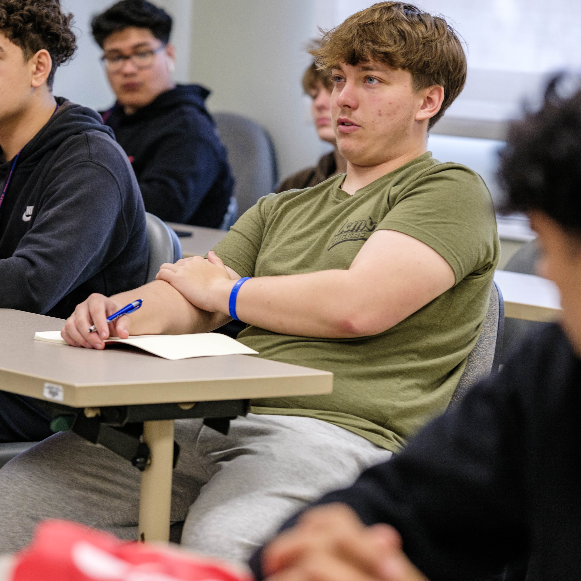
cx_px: 293
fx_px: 2848
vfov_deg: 11.6
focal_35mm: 150
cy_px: 286
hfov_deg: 11.6
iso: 640
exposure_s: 1/125
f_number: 2.2
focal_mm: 75
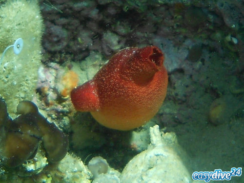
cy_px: 92
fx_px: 183
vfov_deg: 53.0
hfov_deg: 67.4
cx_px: 122
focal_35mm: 26
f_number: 3.2
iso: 80
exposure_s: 1/200
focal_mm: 4.6
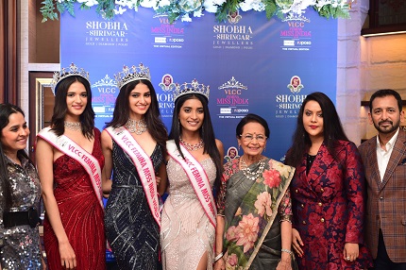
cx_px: 203
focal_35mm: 50
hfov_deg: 39.6
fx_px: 563
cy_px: 135
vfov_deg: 27.0
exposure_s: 1/125
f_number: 5
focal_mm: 50
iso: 640
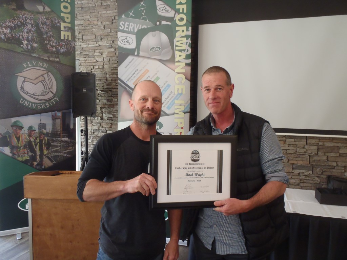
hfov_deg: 63.4
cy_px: 130
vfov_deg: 49.7
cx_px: 174
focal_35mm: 28
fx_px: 281
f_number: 3.9
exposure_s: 1/6
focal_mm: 5
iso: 200
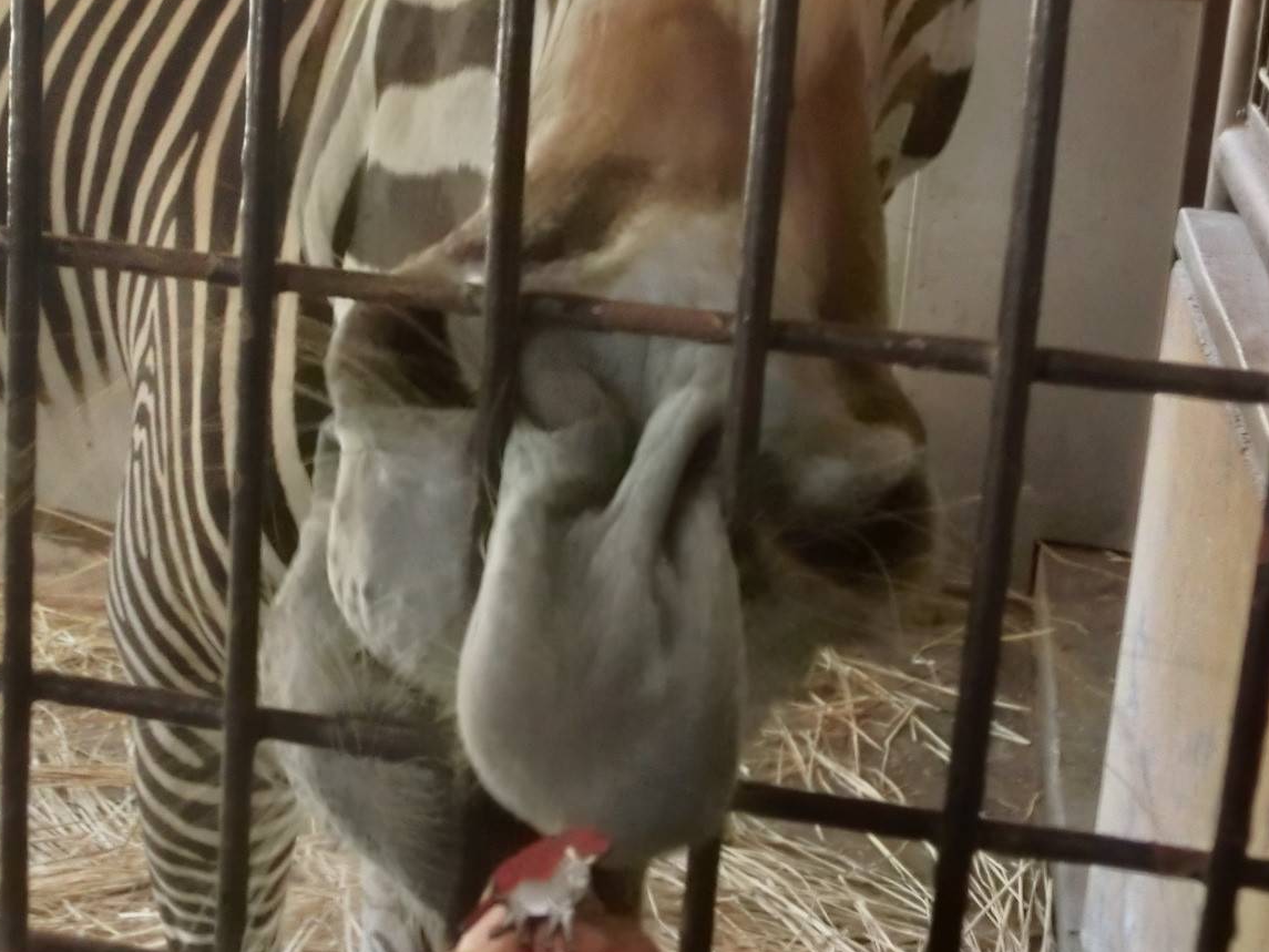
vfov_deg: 24.4
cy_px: 167
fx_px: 2163
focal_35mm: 59
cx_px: 463
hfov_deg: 32.5
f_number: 3.7
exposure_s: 1/30
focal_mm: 5.9
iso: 800
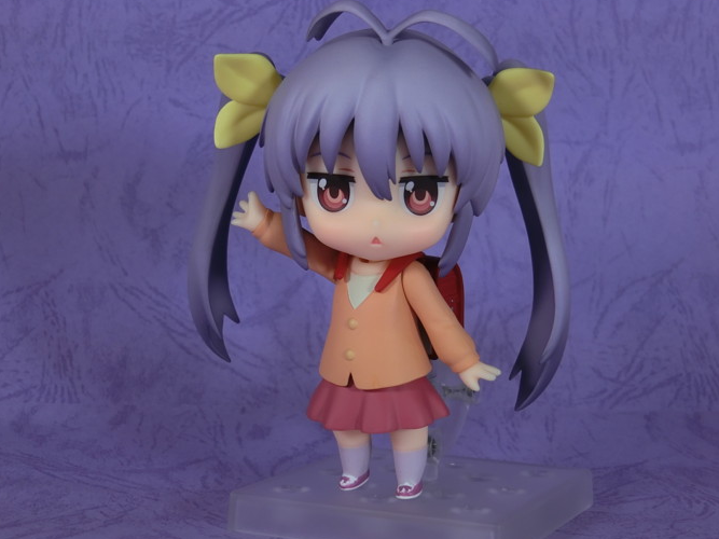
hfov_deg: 30.7
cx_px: 374
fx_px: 1308
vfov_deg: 23.3
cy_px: 275
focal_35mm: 63
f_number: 5
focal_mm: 10.7
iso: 80
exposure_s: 1/50
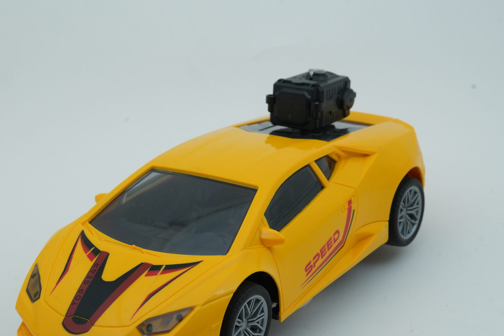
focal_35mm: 74
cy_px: 190
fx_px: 1036
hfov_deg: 27.3
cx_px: 228
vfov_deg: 18.4
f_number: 10
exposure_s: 1/100
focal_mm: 50
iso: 800
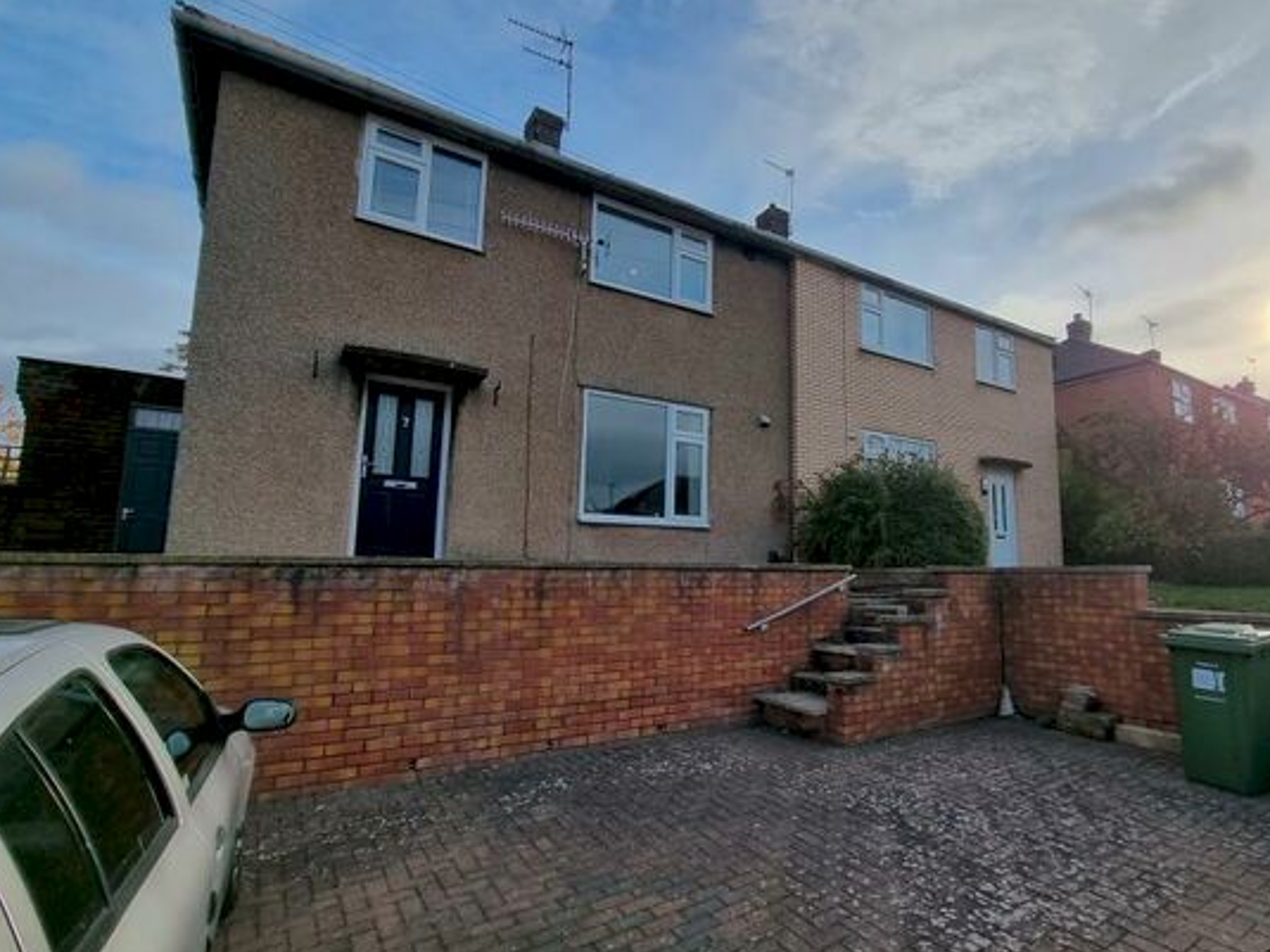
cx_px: 762
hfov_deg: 89.9
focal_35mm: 17
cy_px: 485
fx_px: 624
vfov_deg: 74.7
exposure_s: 1/1552
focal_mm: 2.2
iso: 50
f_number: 2.2
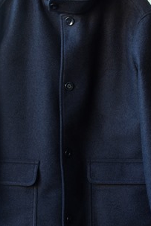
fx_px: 471
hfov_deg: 18.2
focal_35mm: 75
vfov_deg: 26.9
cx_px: 65
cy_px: 148
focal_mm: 27
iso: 200
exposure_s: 1/5
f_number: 5.6
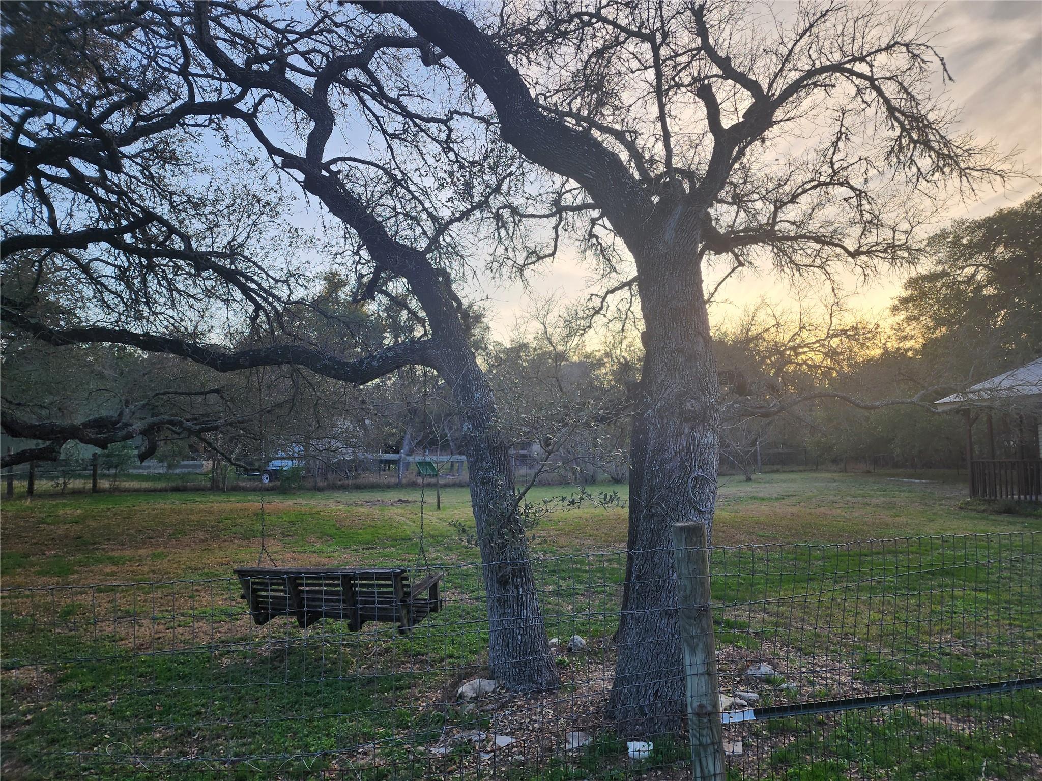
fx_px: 692
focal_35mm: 23
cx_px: 521
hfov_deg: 73.9
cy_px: 390
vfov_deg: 58.9
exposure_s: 1/180
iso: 25
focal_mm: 6.4
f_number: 1.8
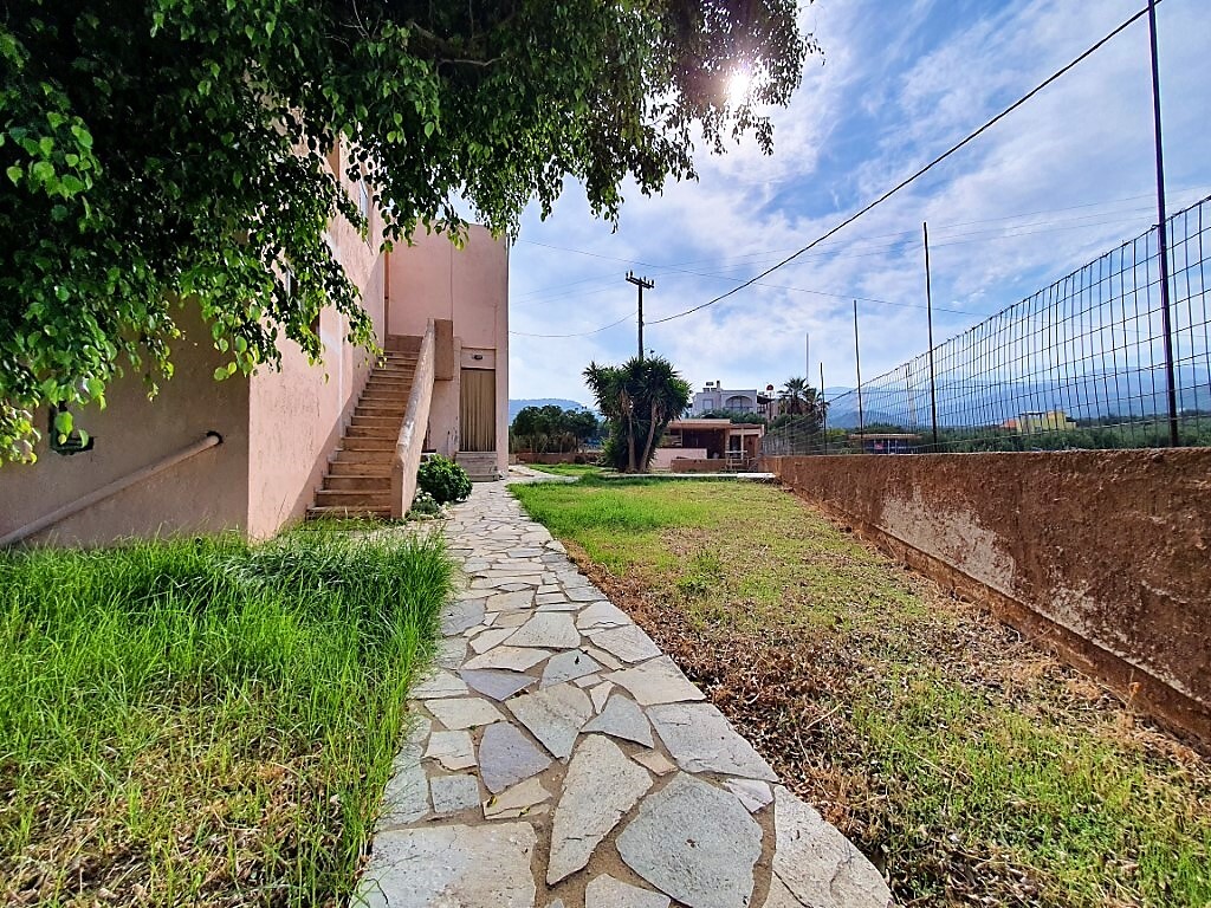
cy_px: 454
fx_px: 455
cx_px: 606
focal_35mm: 13
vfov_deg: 89.9
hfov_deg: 106.2
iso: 50
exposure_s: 1/2312
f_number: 2.2
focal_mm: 1.8
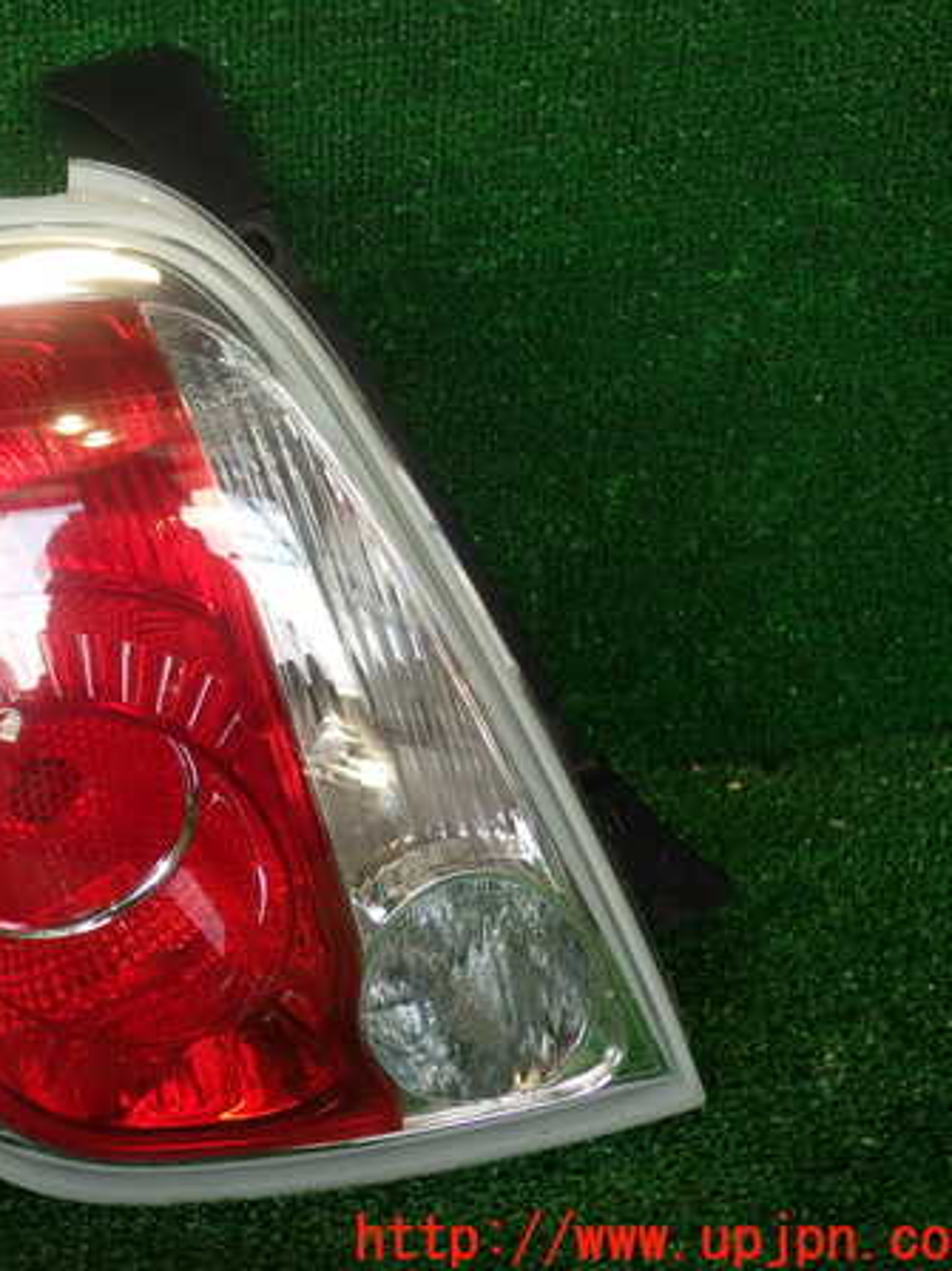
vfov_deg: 43.9
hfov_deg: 32.3
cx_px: 145
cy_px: 637
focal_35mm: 43
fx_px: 1578
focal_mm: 5.79
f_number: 2.4
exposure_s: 1/80
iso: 100
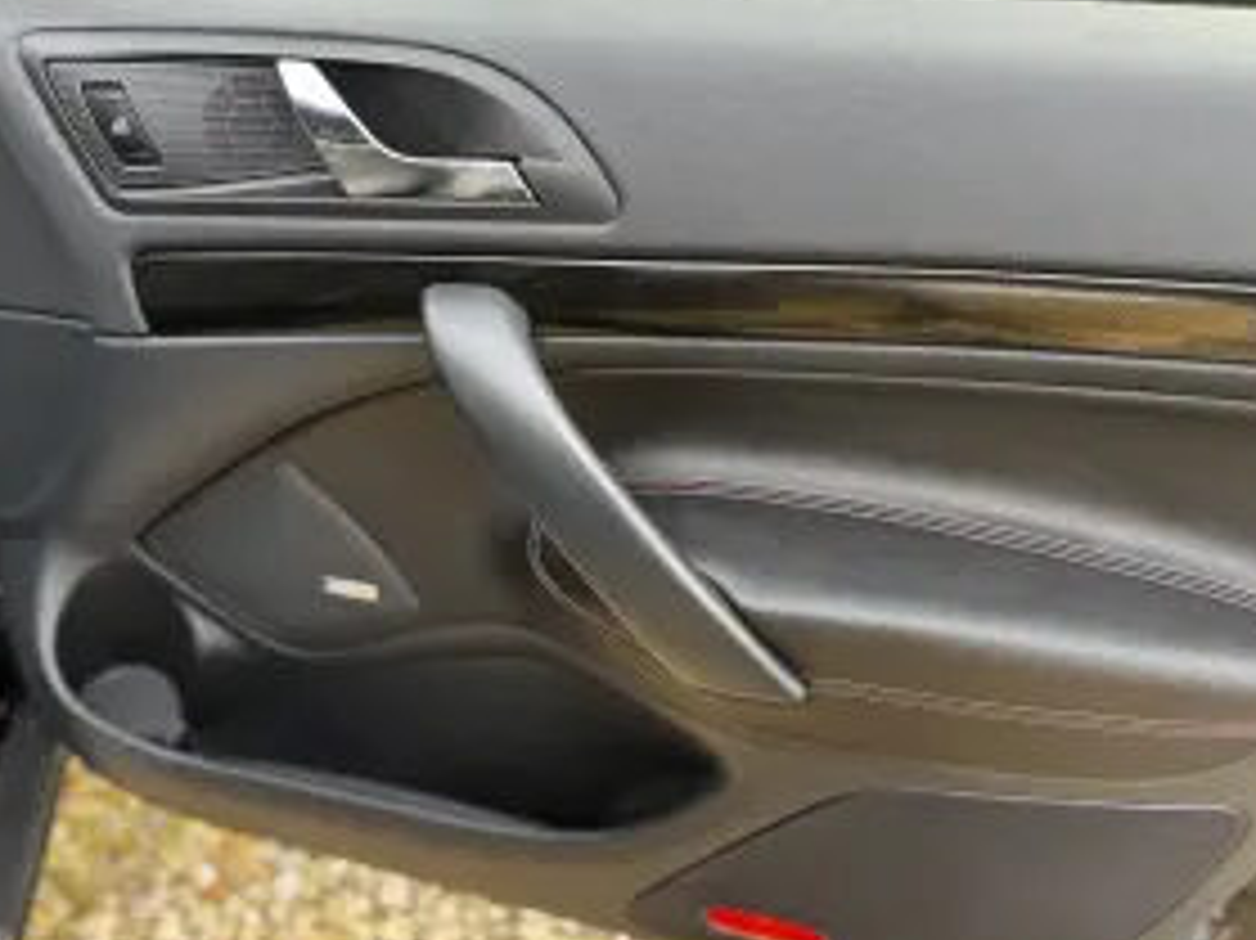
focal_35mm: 31
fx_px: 1124
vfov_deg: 45.3
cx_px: 545
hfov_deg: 58.2
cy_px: 535
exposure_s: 1/125
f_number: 1.78
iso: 80
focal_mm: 6.76
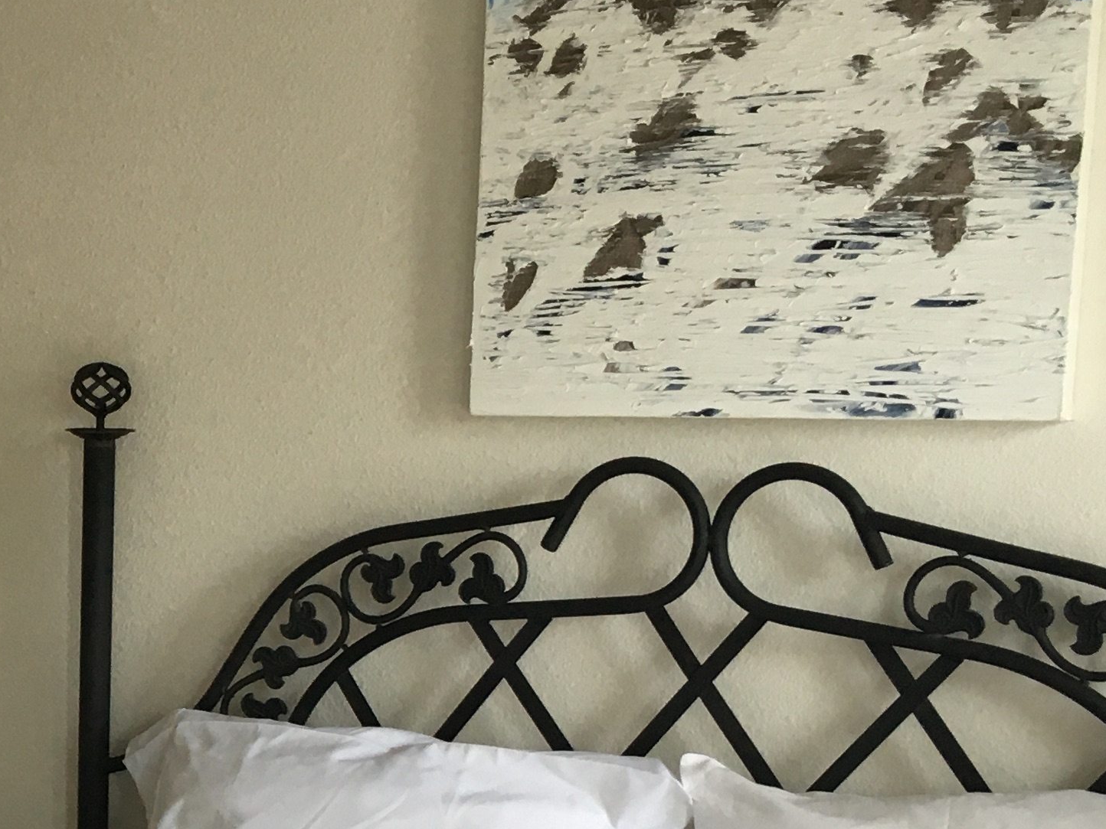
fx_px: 2588
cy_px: 824
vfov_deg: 17.8
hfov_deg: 22.7
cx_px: -117
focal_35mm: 81
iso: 50
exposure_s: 1/30
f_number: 2.2
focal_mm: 4.15
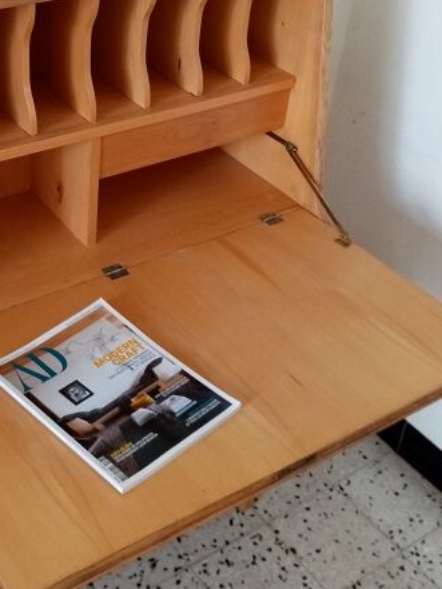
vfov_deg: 38.5
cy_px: 200
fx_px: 834
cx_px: 120
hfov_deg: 29.3
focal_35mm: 49
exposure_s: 1/33.3
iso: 193
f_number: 1.8
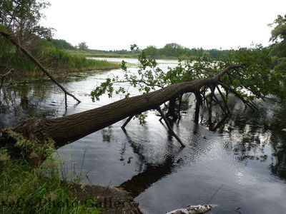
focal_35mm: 27
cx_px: 143
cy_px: 107
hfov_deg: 65.3
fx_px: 223
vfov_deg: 51.4
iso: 80
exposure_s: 1/160
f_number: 3.2
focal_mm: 4.8
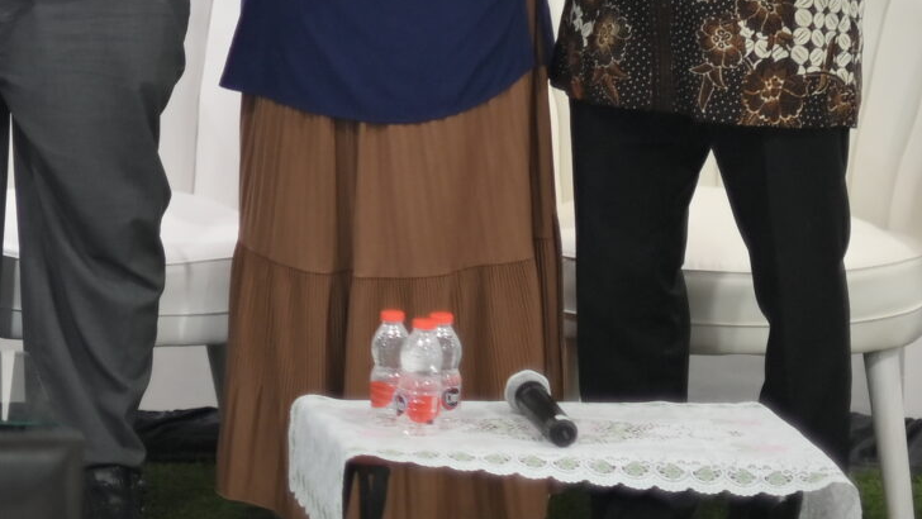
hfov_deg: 11.2
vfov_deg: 6.5
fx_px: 4500
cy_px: -265
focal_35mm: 184
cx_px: -515
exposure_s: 1/90
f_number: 1.4
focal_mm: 50
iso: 400
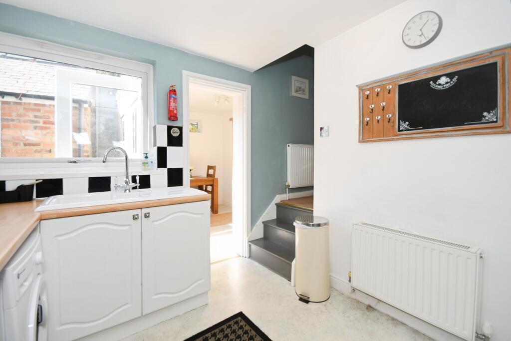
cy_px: 170
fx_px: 213
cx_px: 256
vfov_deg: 77.3
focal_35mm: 15
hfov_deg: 100.4
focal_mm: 10
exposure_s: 1/160
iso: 400
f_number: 8
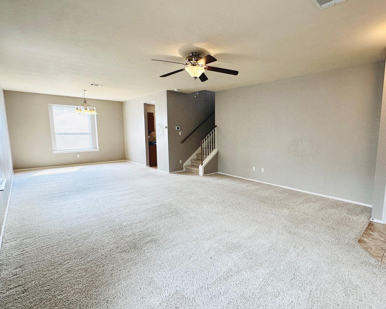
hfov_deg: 85.3
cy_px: 156
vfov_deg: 73.8
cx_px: 232
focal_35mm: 18
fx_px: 206
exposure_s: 1/120
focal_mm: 2.22
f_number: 2.2
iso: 125
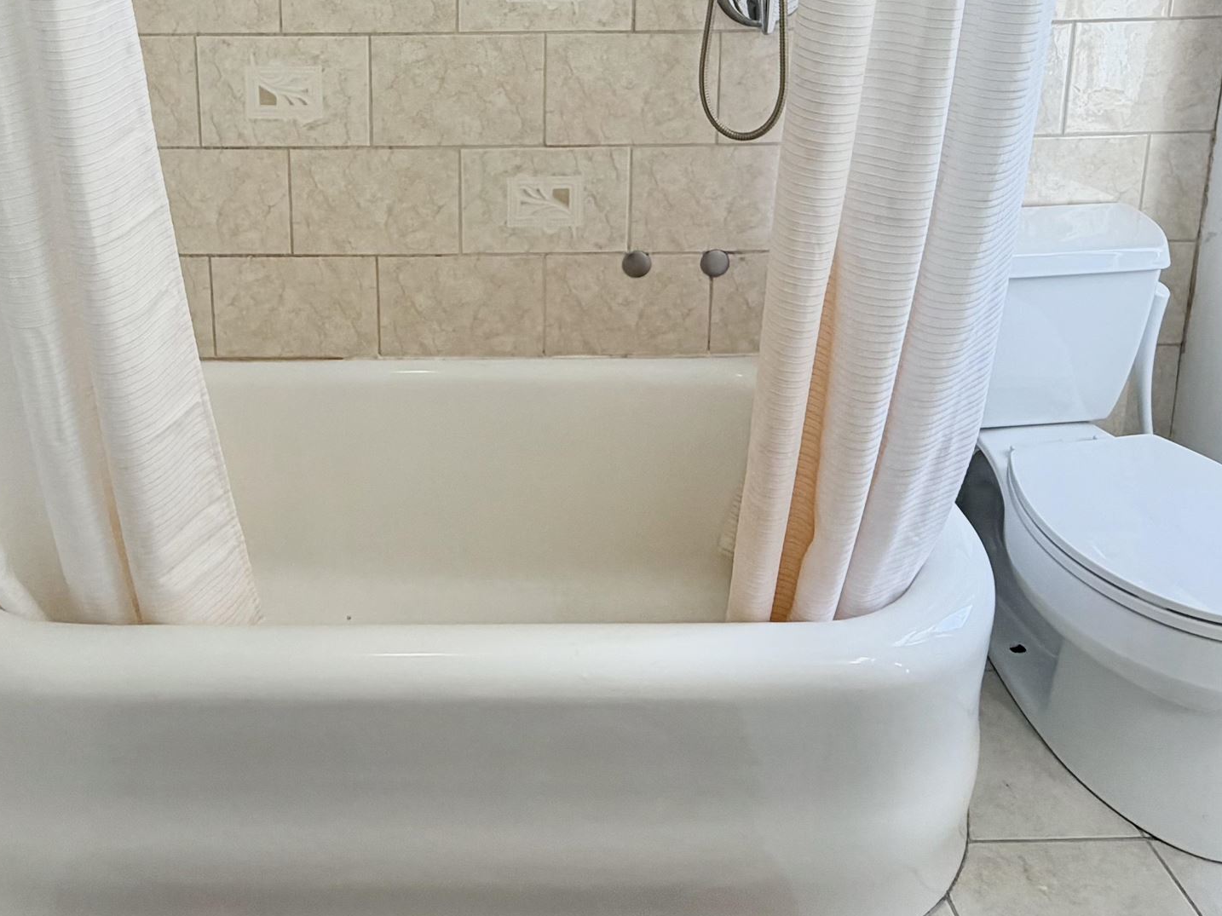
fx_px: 1059
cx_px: 438
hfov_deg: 59.0
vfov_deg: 42.5
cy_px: 75
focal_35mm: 30
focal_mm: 2.22
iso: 125
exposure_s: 1/120
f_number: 2.2
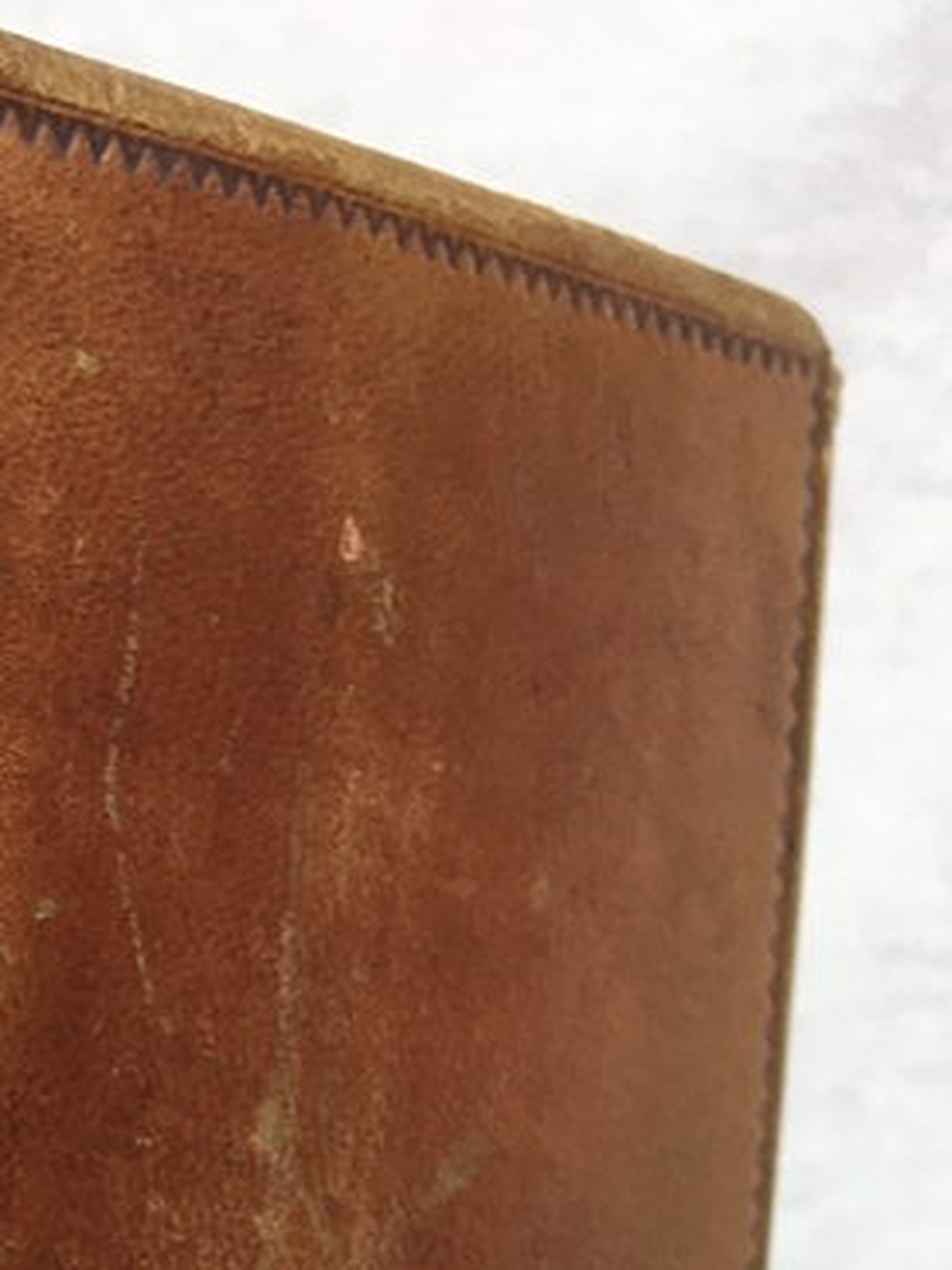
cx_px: -209
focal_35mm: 99
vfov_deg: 17.7
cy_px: 1922
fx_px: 3632
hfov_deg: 14.4
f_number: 2.2
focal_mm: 4.15
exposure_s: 1/50
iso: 32
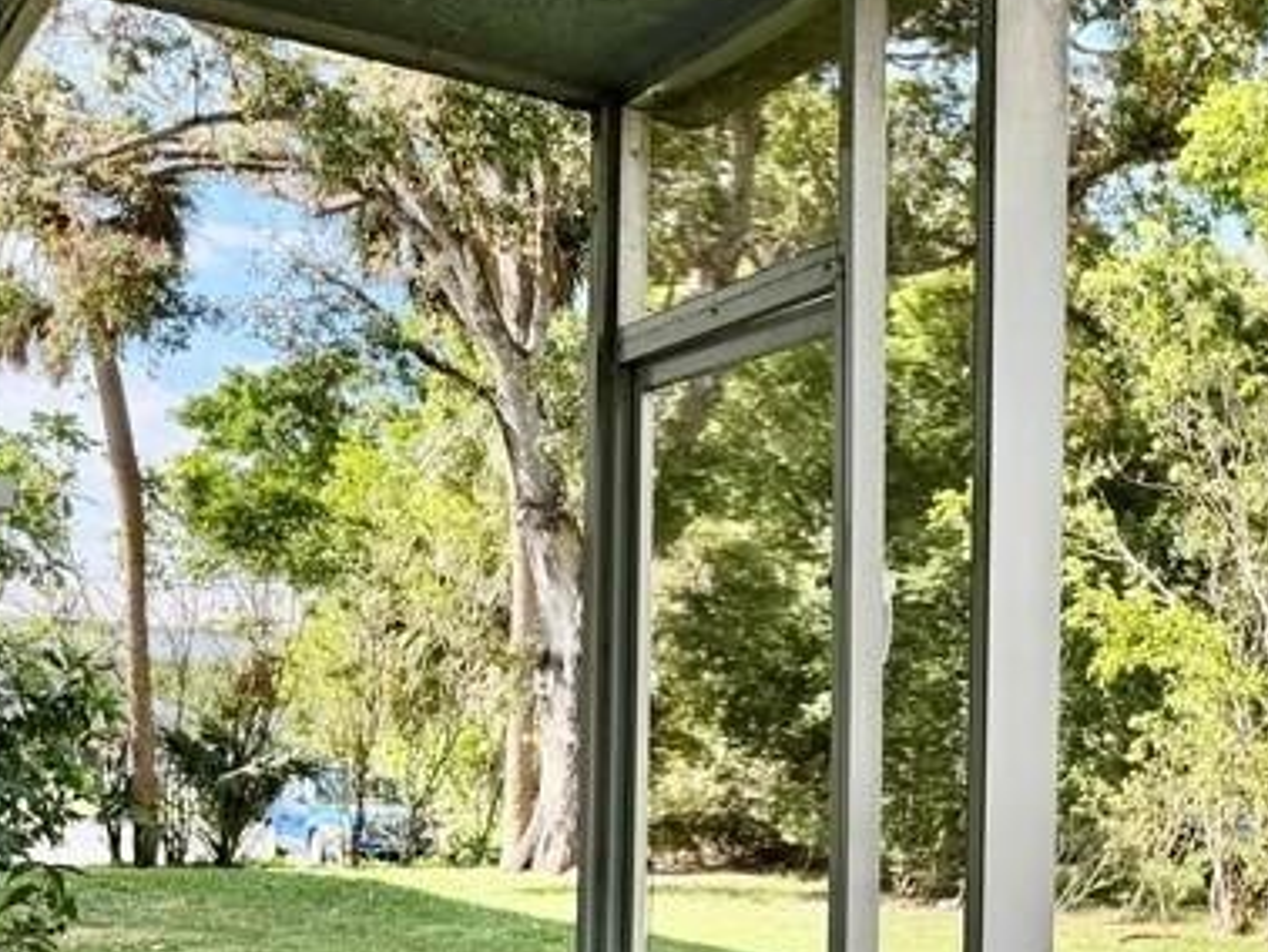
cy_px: 858
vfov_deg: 22.1
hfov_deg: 27.6
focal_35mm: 65
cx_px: 1345
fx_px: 2382
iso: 80
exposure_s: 1/730
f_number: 1.78
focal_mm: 6.76
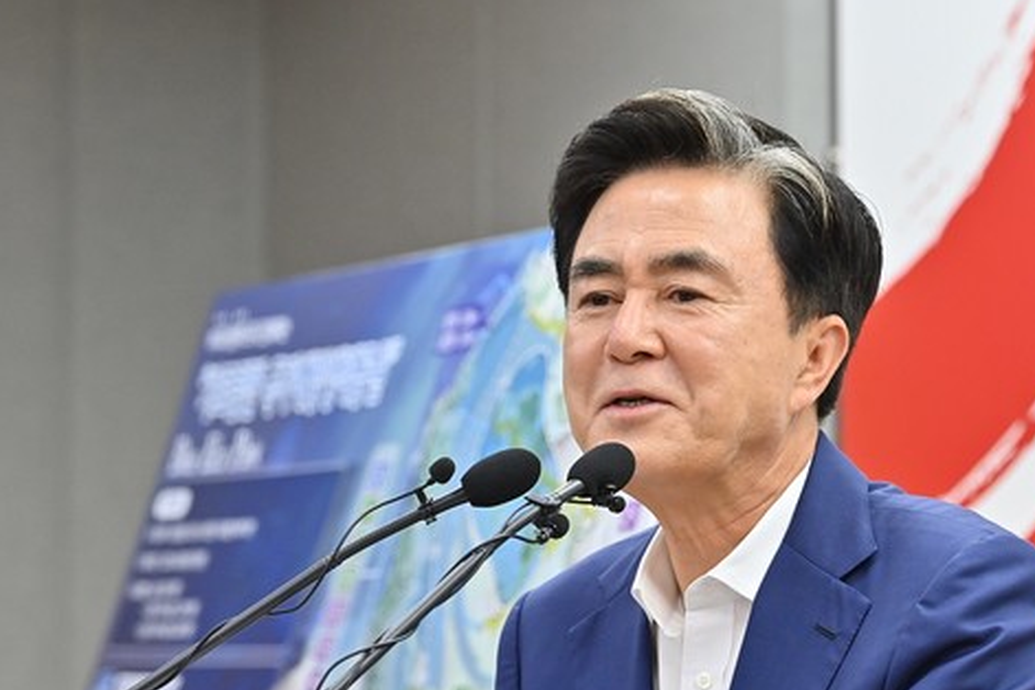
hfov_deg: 9.8
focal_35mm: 210
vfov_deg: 6.5
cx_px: 532
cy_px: 363
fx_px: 6037
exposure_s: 1/400
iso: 2000
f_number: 6.3
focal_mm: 165
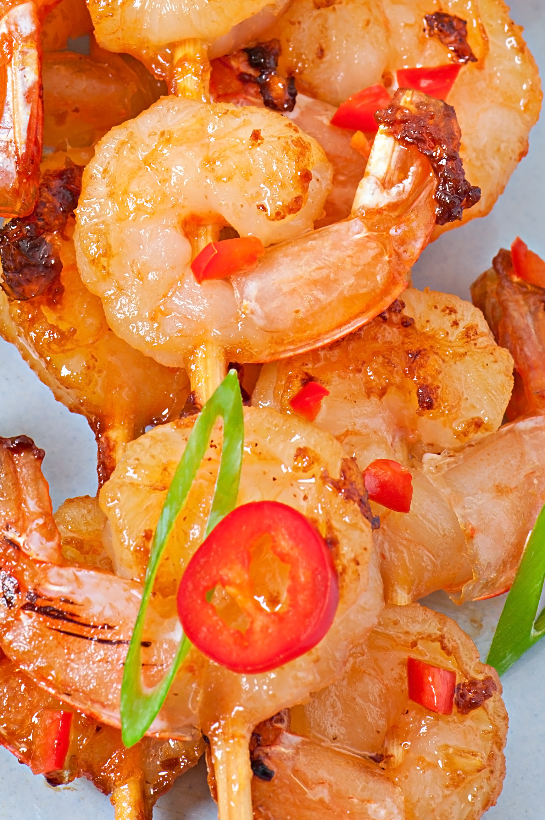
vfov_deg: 8.0
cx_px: 266
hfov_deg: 5.3
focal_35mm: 259
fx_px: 5892
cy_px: 211
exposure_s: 1/200
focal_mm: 105
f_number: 13
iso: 100
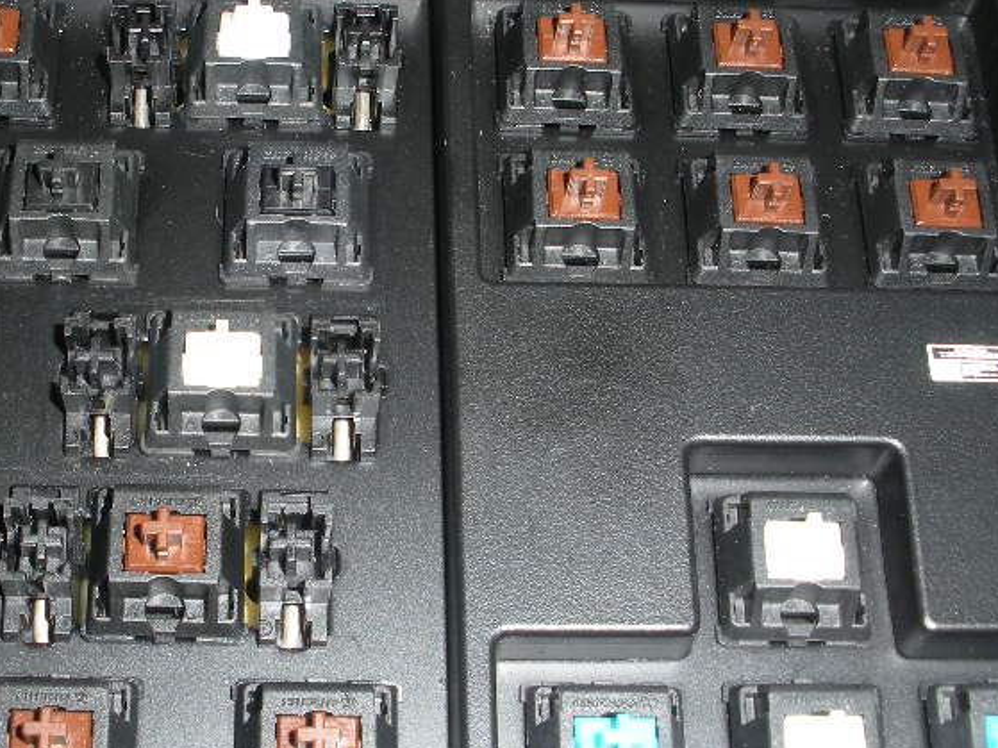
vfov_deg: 22.2
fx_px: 1902
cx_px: 305
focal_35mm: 66
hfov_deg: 29.1
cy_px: 357
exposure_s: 1/60
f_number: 5.6
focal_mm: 6.3
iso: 64
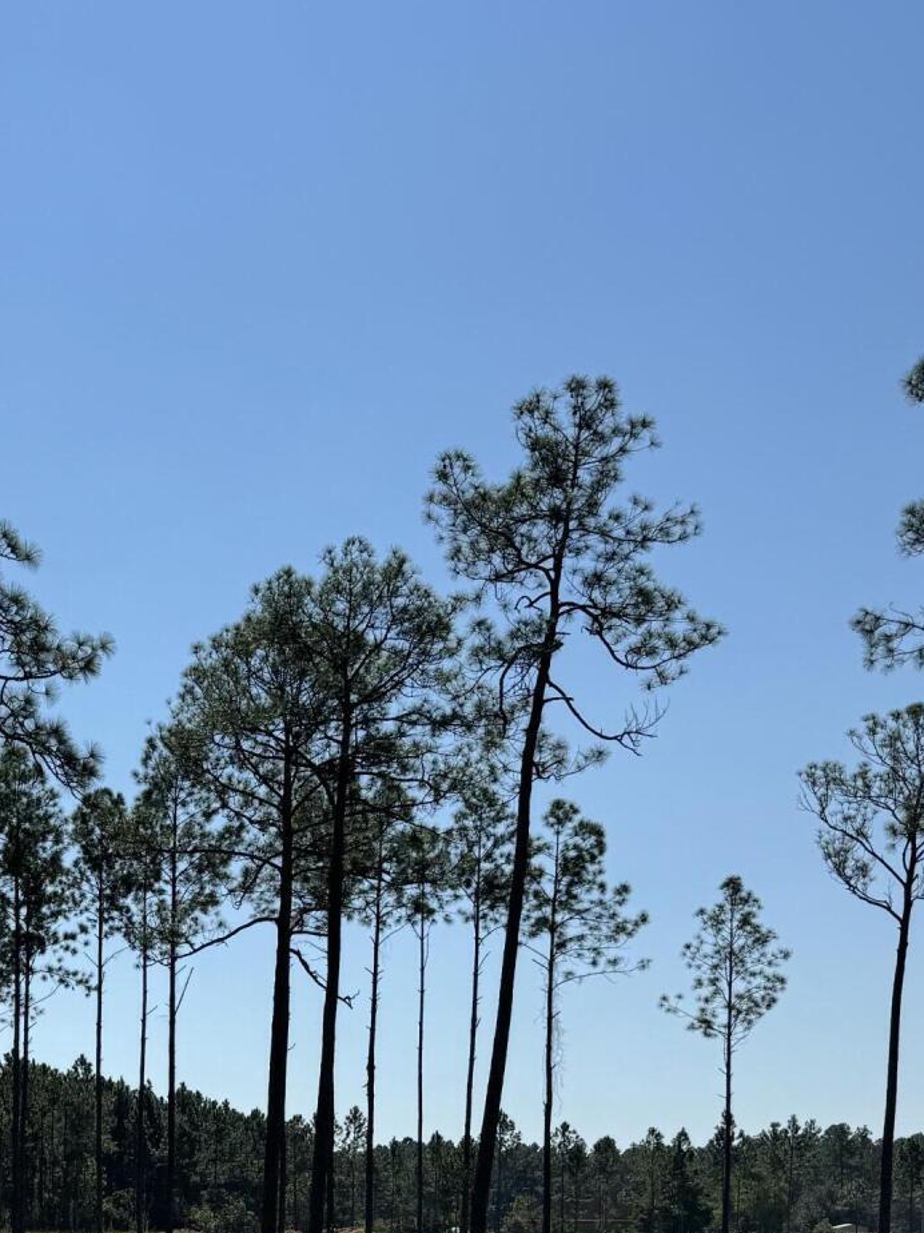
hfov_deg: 26.4
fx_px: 1851
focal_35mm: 52
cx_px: -16
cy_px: 1253
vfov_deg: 33.5
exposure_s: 1/9009
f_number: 1.78
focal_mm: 6.76
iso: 80
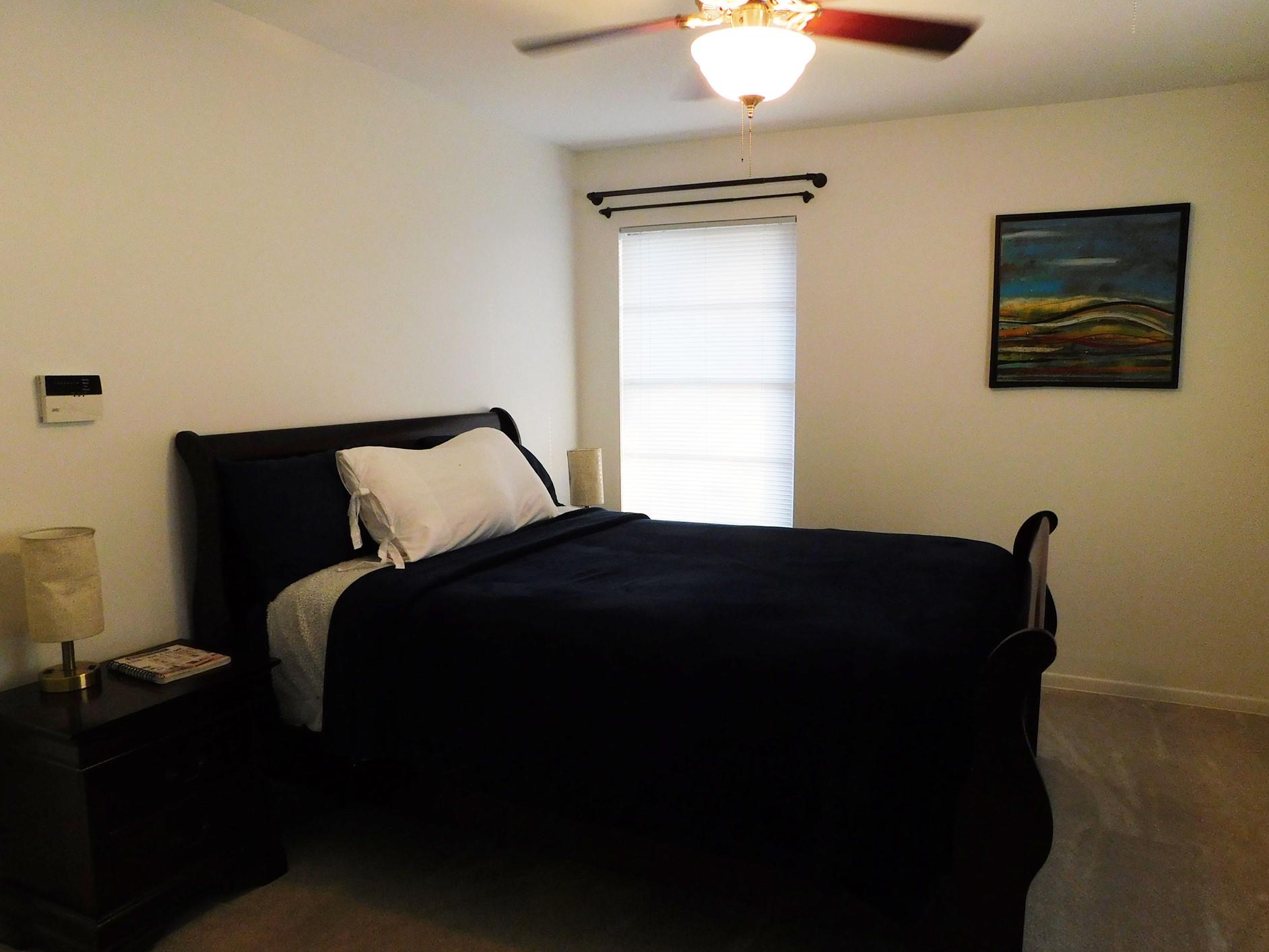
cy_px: 501
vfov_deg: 54.9
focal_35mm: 25
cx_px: 657
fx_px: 916
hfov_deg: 69.4
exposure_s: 1/30
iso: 220
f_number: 3
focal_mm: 4
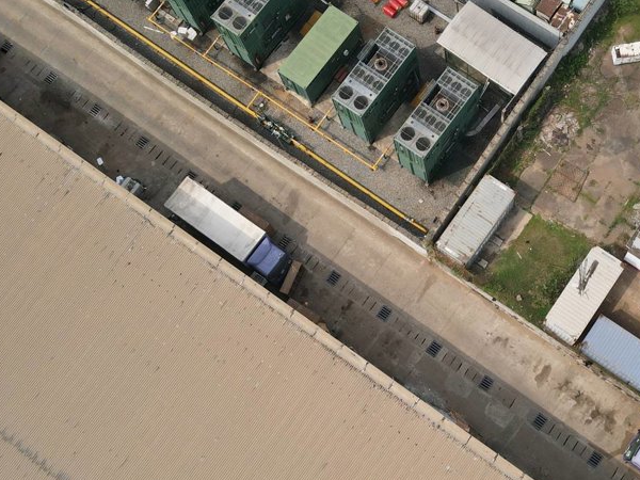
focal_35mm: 48
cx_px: 476
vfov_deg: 30.3
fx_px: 887
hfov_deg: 38.7
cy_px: 239
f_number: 2.8
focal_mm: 4.5
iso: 100
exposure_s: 1/500
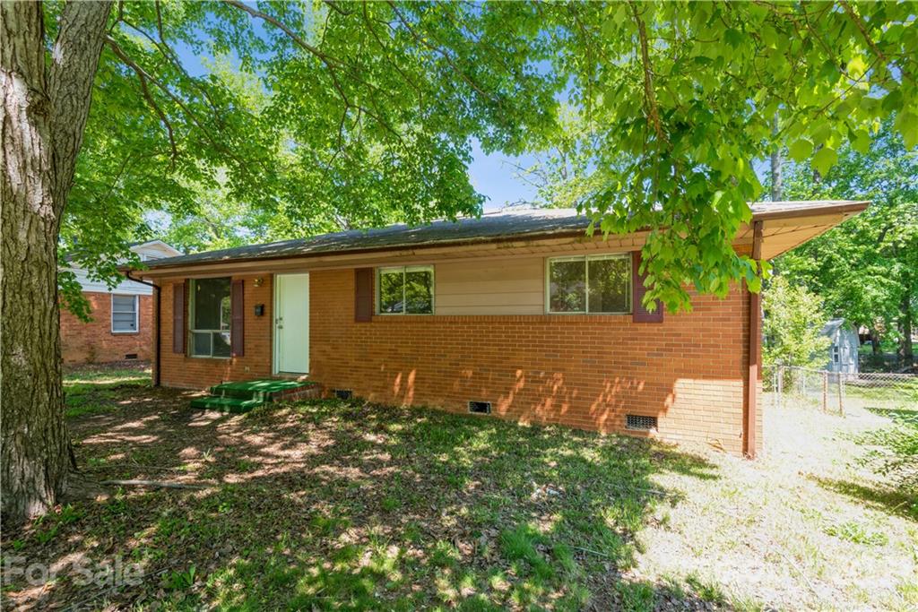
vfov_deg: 73.8
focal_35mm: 16
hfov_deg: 96.7
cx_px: 459
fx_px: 408
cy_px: 306
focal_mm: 16
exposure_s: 1/13
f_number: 11
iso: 125
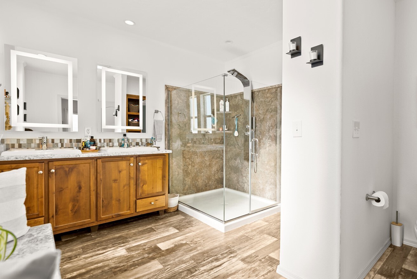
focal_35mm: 18
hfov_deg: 88.9
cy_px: 140
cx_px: 249
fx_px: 209
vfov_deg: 67.4
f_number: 2.8
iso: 50
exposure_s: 1/10
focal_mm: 14
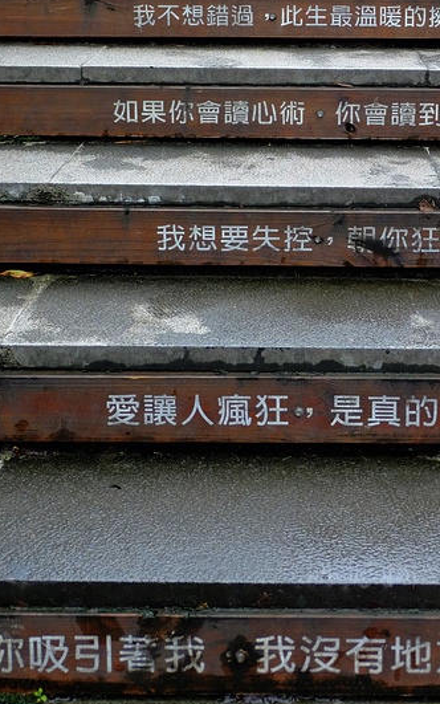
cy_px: 34
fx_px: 1132
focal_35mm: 59
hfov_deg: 21.9
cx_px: 299
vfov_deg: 32.3
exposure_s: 1/210
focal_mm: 20.1
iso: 400
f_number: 3.8
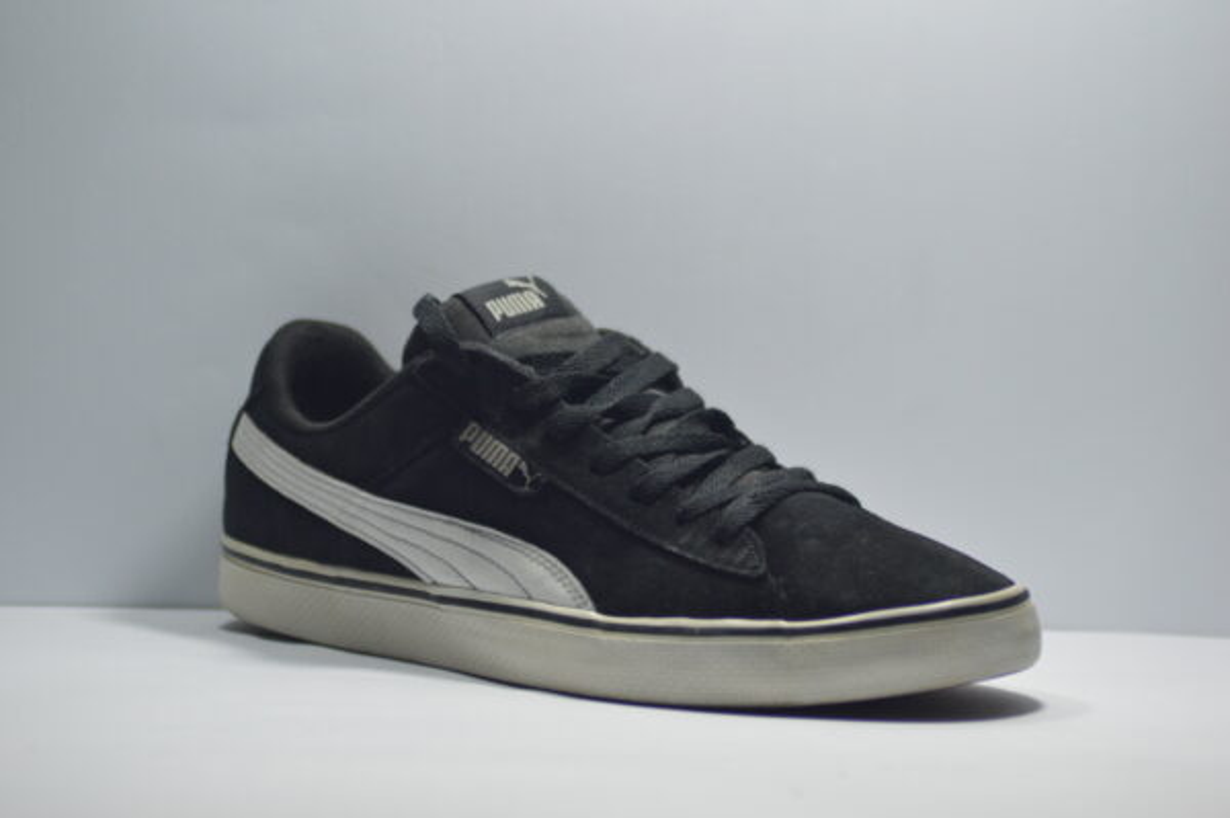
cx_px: 615
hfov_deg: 10.2
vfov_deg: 6.8
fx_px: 6913
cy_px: 409
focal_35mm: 202
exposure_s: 1/125
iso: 500
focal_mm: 135
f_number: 4.2
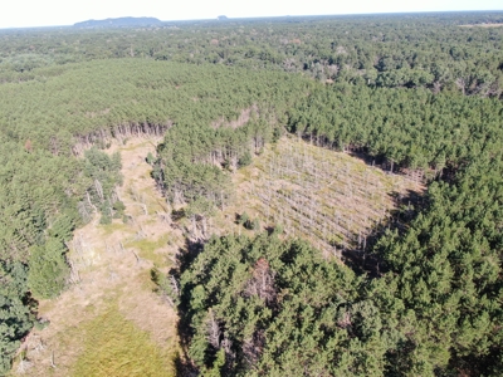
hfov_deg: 71.6
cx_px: 252
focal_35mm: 24
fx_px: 349
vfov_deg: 56.8
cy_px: 188
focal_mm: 4.39
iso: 100
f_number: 2.8
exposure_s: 1/400
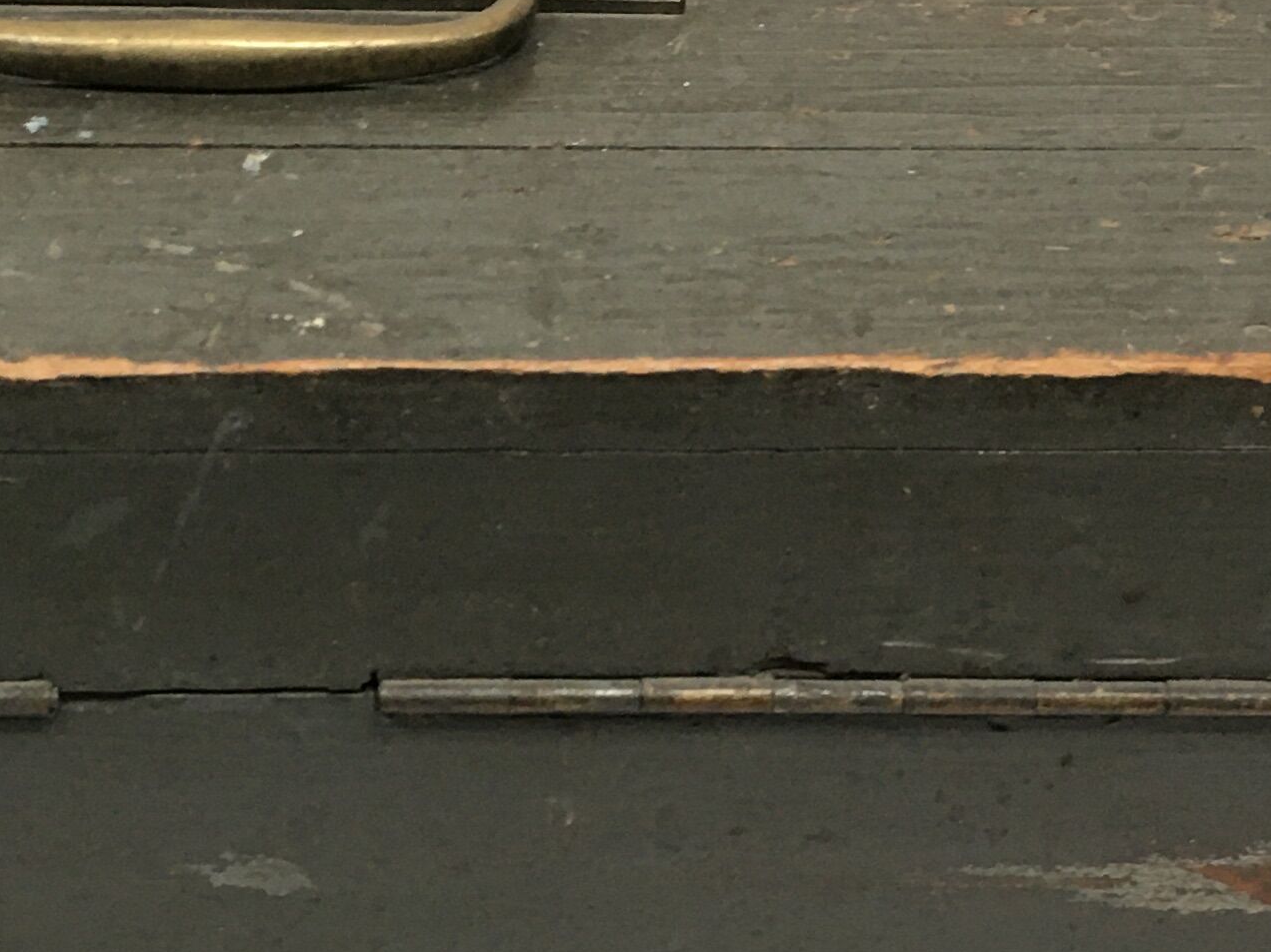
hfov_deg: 21.1
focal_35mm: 92
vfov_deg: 16.0
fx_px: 3378
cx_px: 271
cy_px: 652
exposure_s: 1/33
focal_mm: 4.15
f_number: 2.2
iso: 125
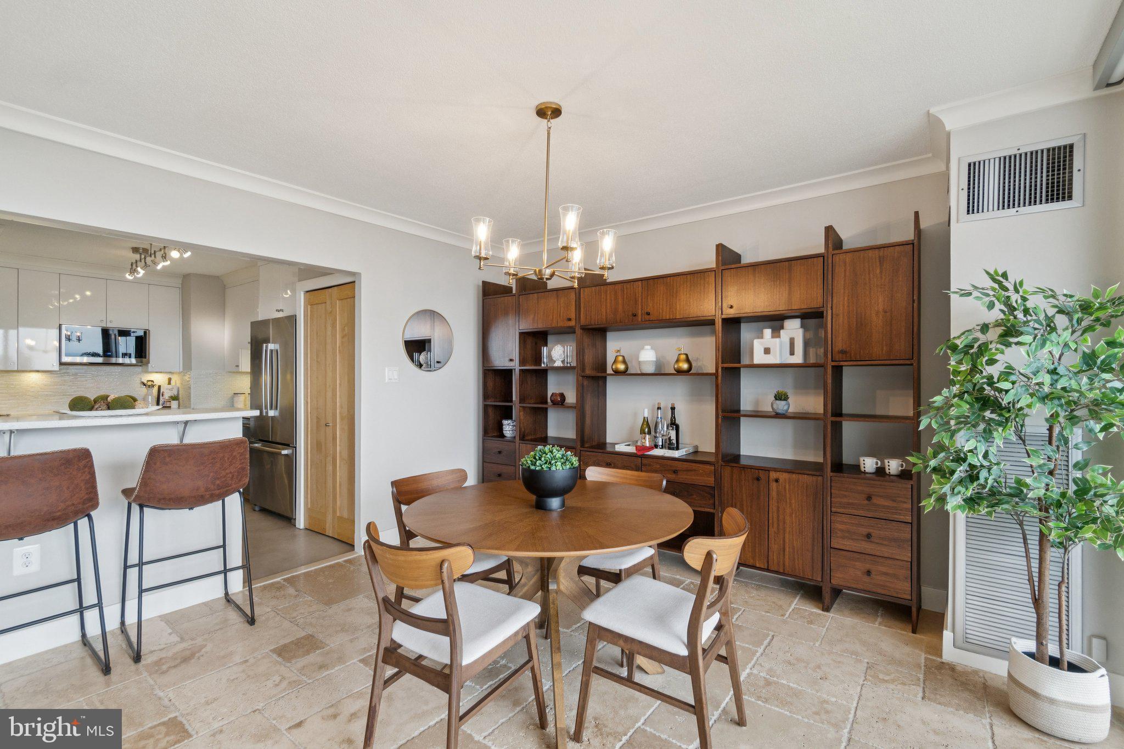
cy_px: 374
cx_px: 562
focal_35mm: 15
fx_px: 468
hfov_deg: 100.4
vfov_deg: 77.3
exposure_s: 1/15
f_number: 7.1
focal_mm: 10
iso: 200
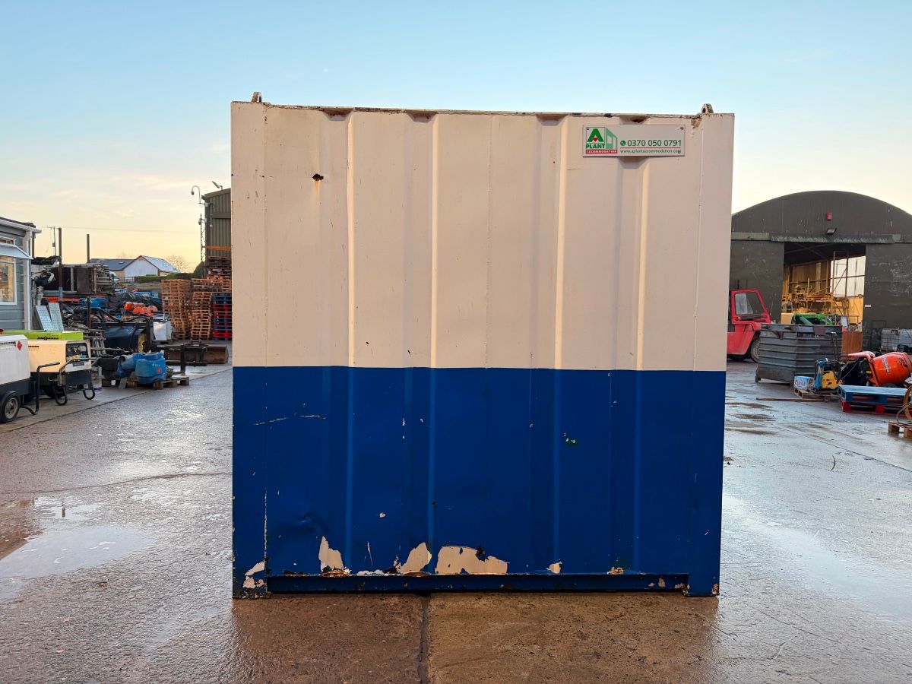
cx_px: 456
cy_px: 342
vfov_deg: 56.8
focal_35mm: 24
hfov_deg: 71.6
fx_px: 632
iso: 200
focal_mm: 6.76
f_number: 1.78
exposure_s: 1/100
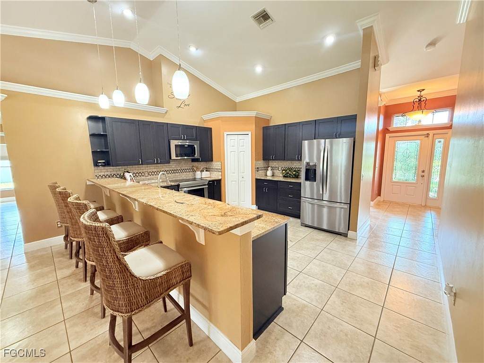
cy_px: 182
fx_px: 196
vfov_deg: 85.7
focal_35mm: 14
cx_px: 242
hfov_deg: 102.1
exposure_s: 1/60
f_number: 2.2
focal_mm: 2.22
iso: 400
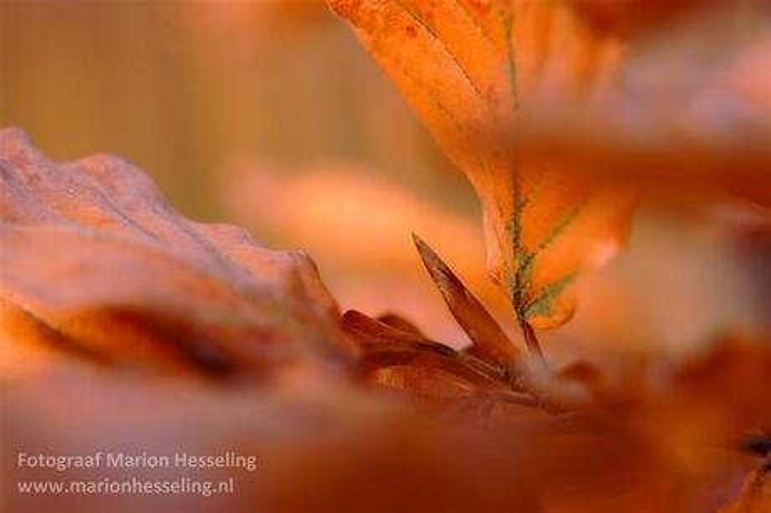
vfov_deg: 16.5
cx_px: 386
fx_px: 1766
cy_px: 256
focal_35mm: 82
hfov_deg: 24.6
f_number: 5.6
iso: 100
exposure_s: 1/60
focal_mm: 55
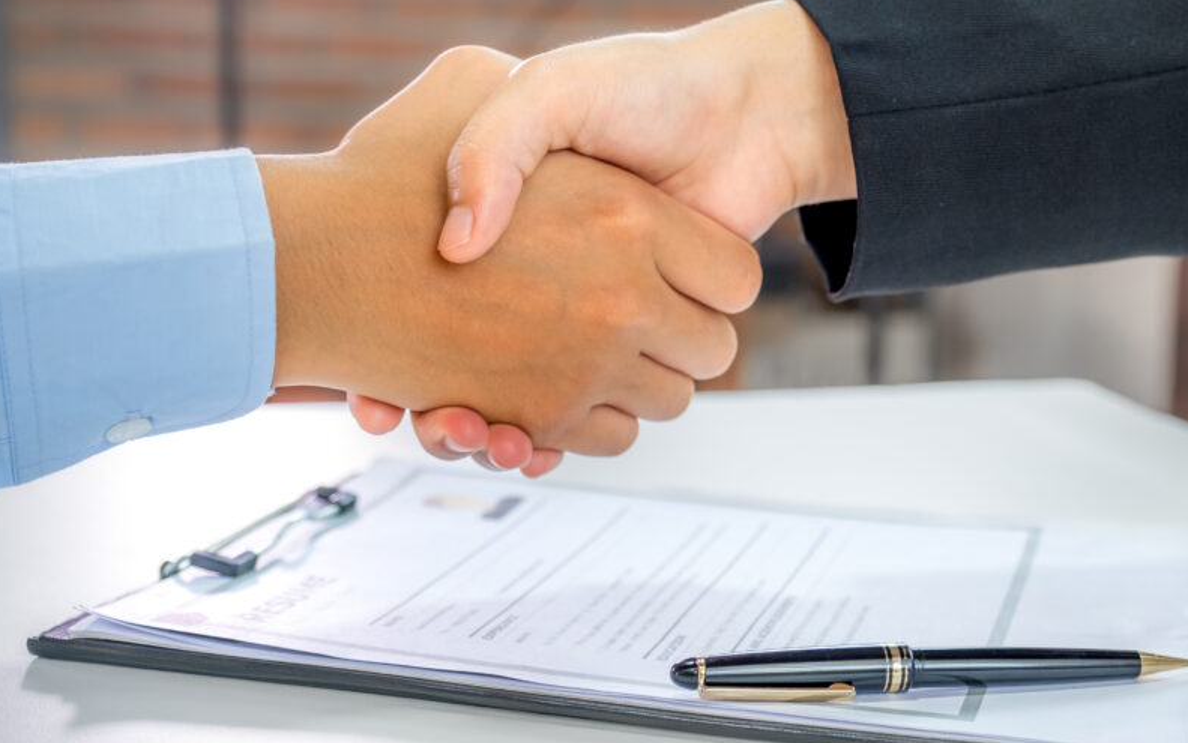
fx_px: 2008
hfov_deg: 32.8
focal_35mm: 62
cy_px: 417
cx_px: 736
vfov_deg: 21.0
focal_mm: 31.1
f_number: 3.2
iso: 400
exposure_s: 1/100
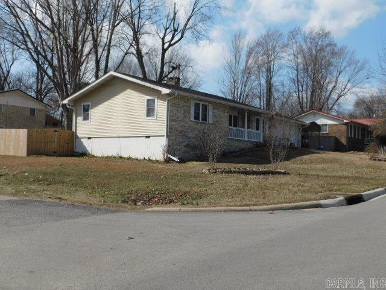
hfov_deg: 46.8
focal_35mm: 40
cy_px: 145
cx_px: 193
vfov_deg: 36.0
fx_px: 446
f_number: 7.2
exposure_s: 1/400
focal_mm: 7.1
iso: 125
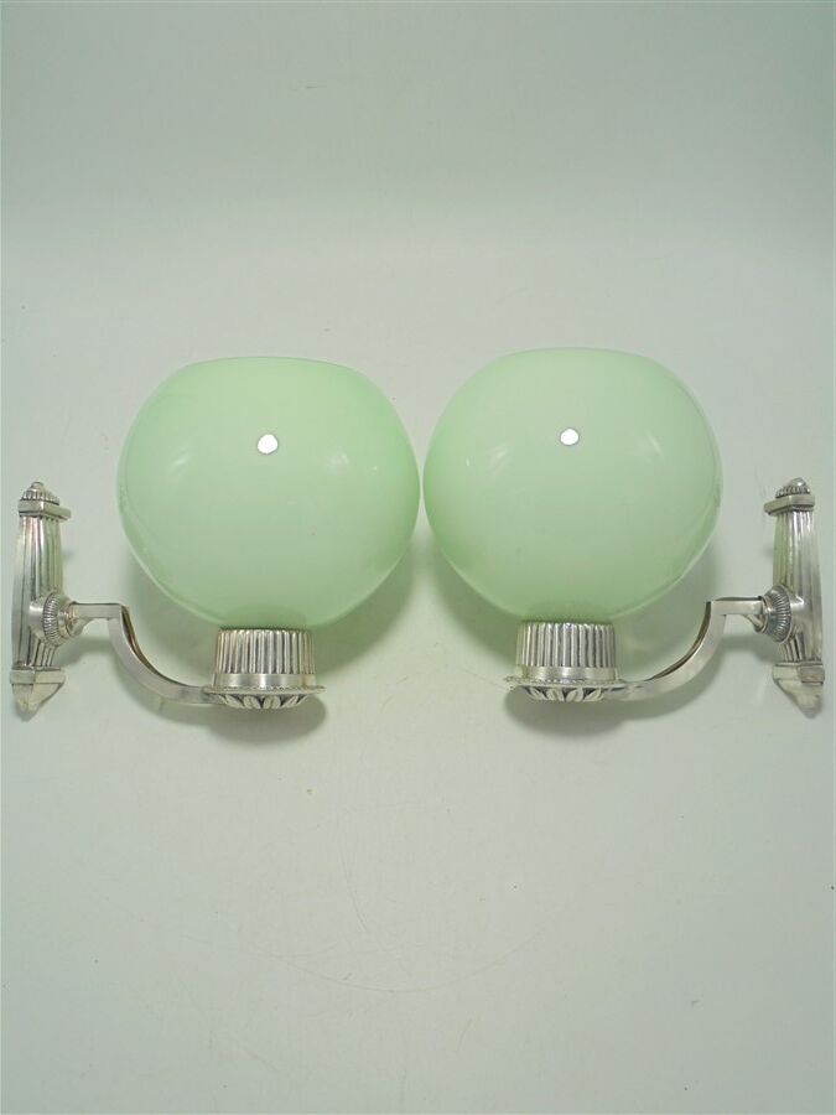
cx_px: 418
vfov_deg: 61.7
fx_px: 934
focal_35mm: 29
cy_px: 558
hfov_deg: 48.2
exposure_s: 1/100
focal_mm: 5.3
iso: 100
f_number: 3.7
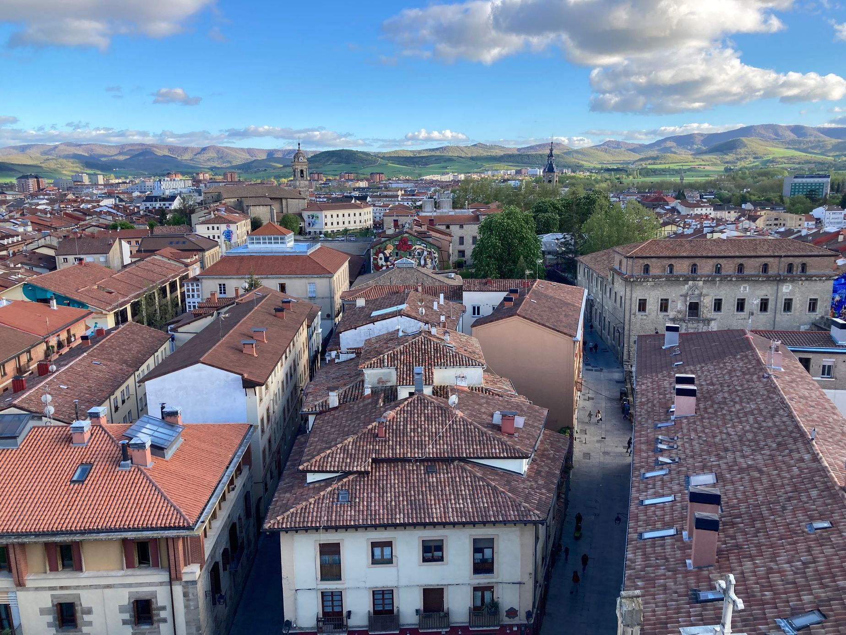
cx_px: 423
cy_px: 318
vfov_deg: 49.7
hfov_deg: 63.4
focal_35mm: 28
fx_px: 684
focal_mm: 3.99
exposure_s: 1/623
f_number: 1.8
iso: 20
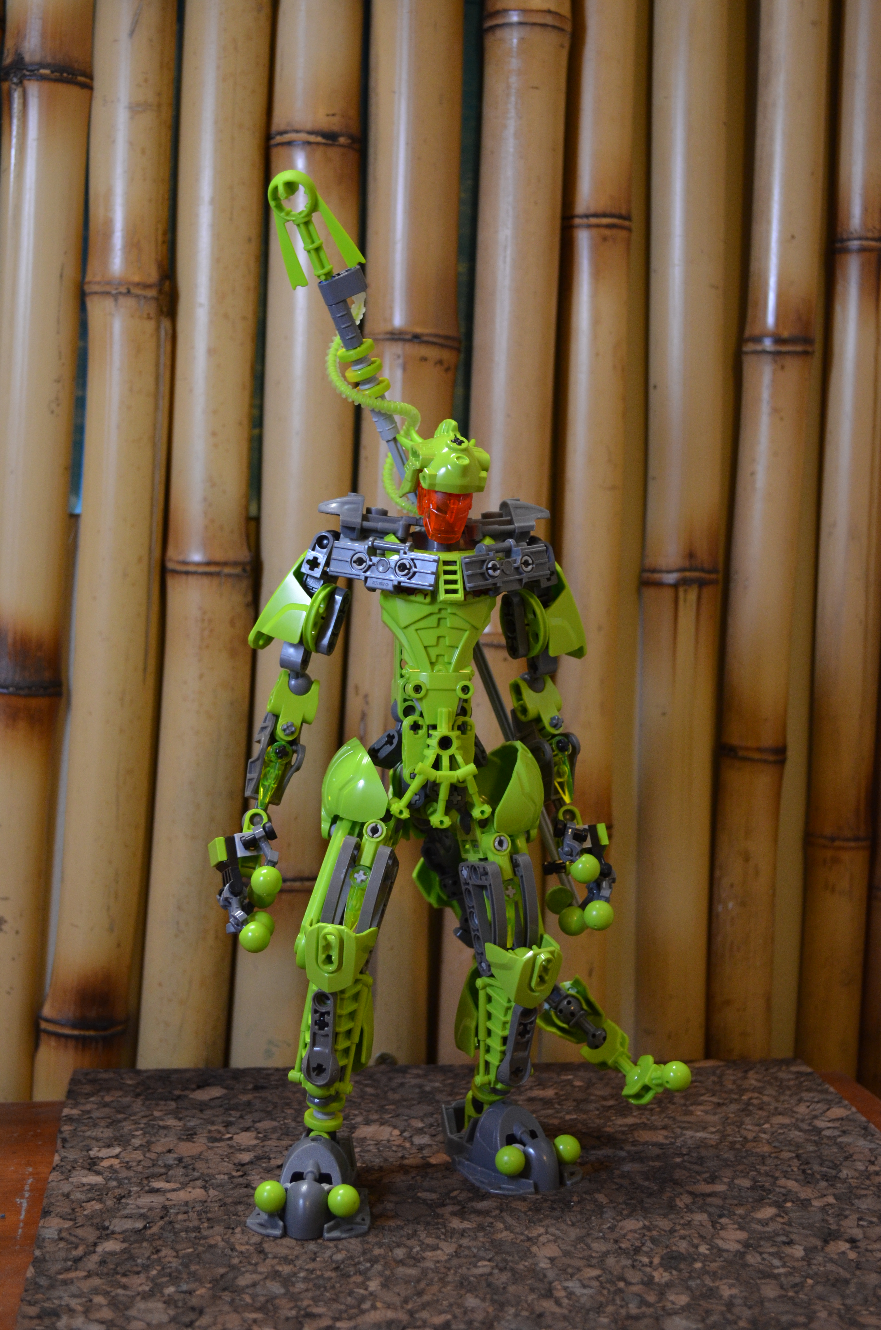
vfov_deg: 39.0
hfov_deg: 26.4
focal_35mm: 51
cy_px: 665
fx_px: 1880
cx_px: 440
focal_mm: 34
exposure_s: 1/15
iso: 1000
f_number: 5
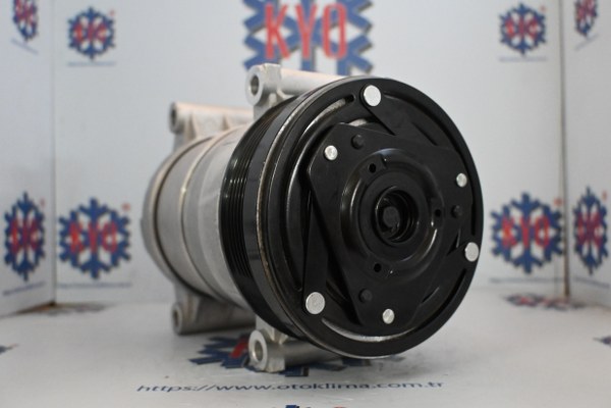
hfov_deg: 55.1
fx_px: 585
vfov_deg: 38.4
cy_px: 204
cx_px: 306
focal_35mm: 34
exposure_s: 1/60
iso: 5600
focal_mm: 23
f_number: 4.2
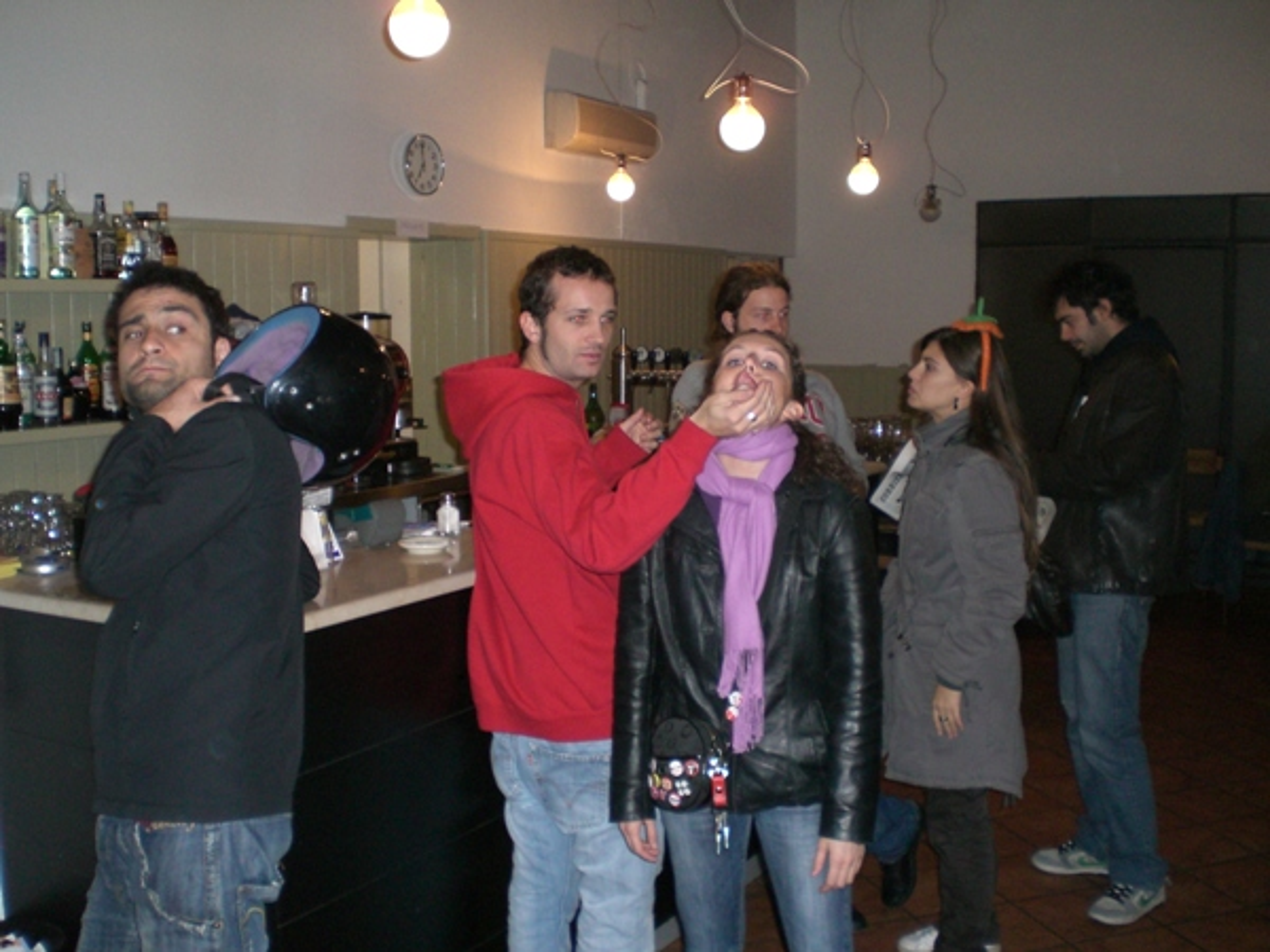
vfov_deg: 37.7
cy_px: 476
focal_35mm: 38
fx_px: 1394
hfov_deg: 49.0
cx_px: 635
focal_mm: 6.3
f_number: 3.1
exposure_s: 1/60
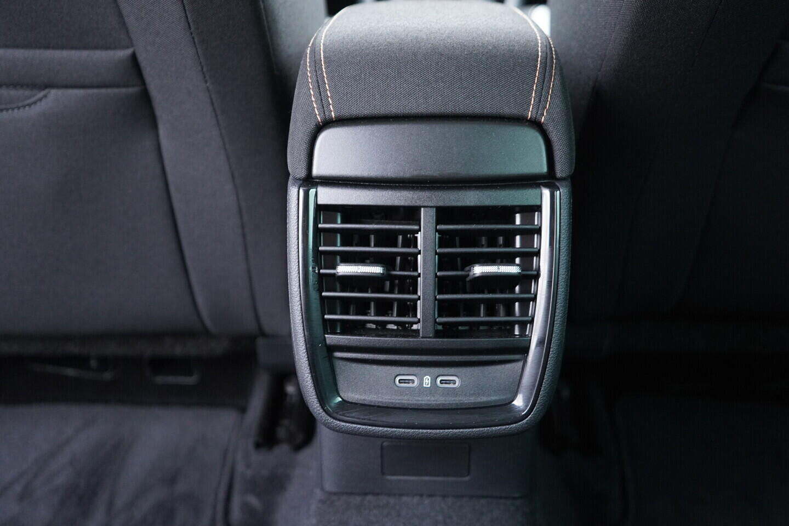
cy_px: 263
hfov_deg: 53.1
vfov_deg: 36.9
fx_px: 789
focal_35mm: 36
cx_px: 394
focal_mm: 24
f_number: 2.8
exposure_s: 1/40
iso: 1600
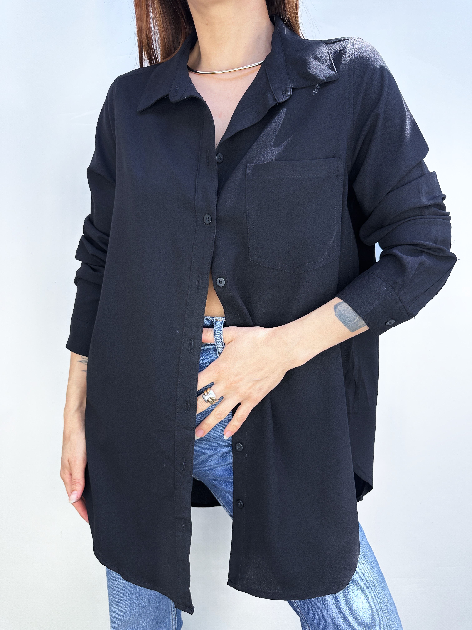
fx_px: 436
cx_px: 236
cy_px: 315
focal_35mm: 24
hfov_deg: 56.8
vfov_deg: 71.6
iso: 64
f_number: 1.78
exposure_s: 1/233
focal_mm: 6.86
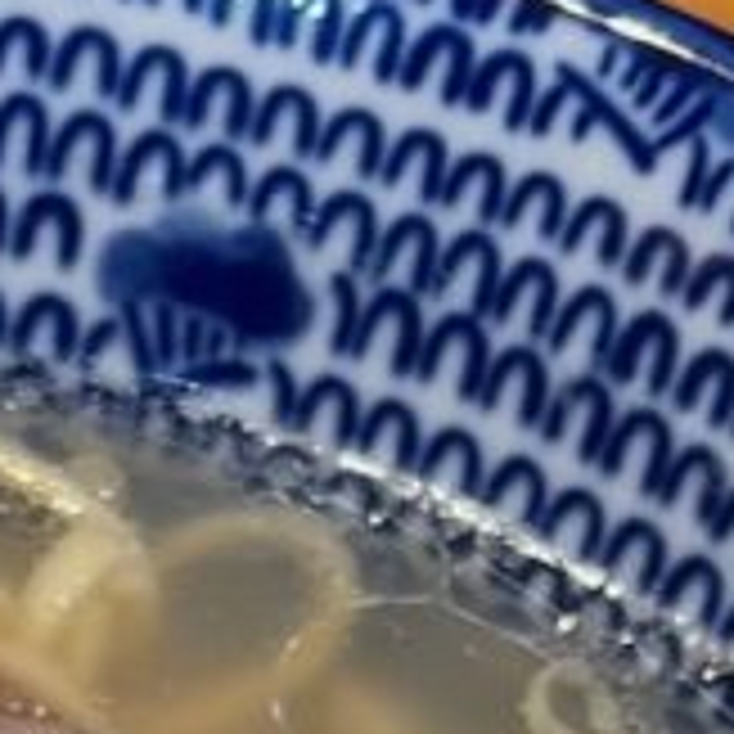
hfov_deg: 6.0
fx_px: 6933
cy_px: 1563
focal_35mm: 289
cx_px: -441
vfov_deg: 5.9
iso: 125
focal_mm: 5.96
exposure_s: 1/50
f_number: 1.6
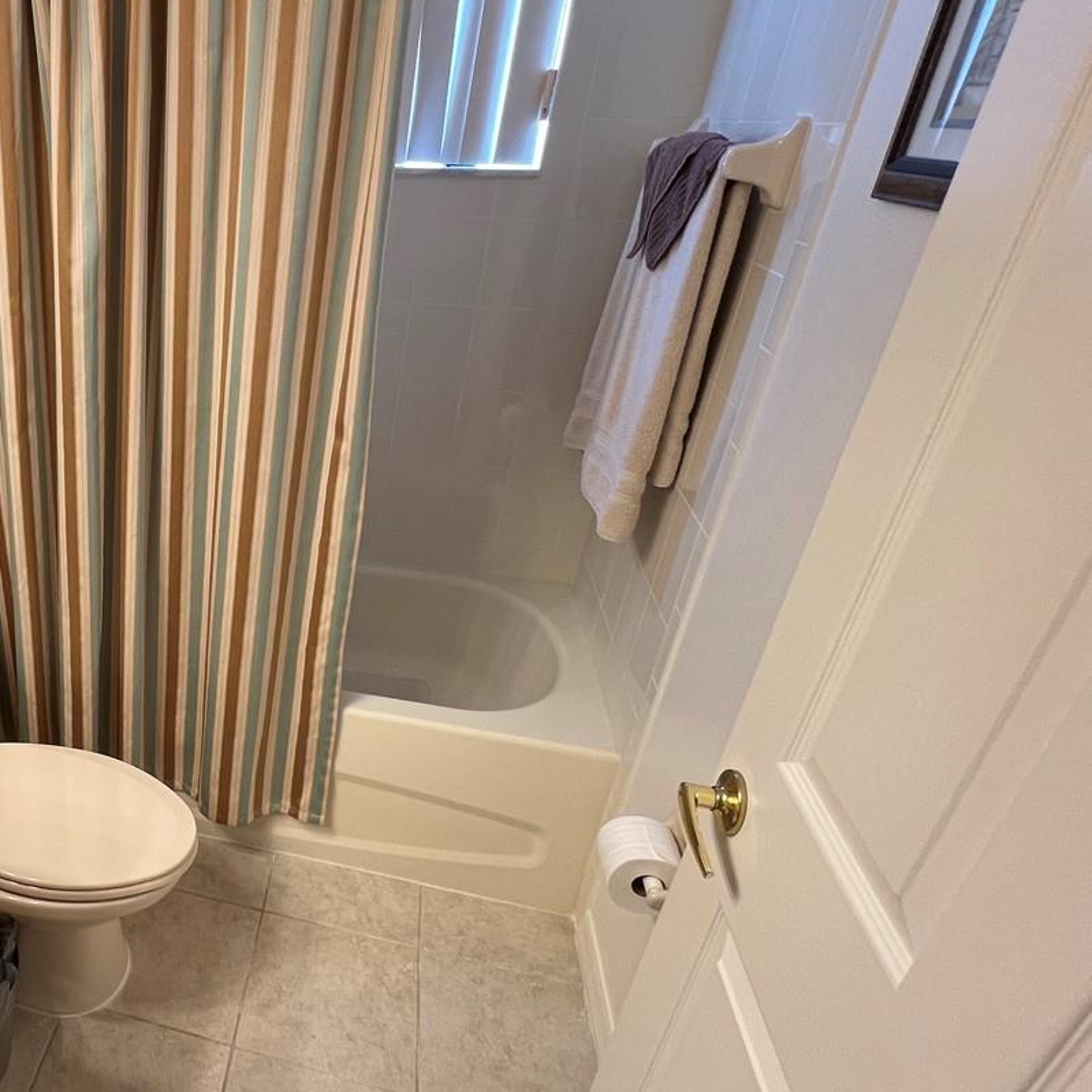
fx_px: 821
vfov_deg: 67.2
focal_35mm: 23
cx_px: 130
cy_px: 567
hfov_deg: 58.5
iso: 160
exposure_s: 1/60
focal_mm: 1.57
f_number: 1.8
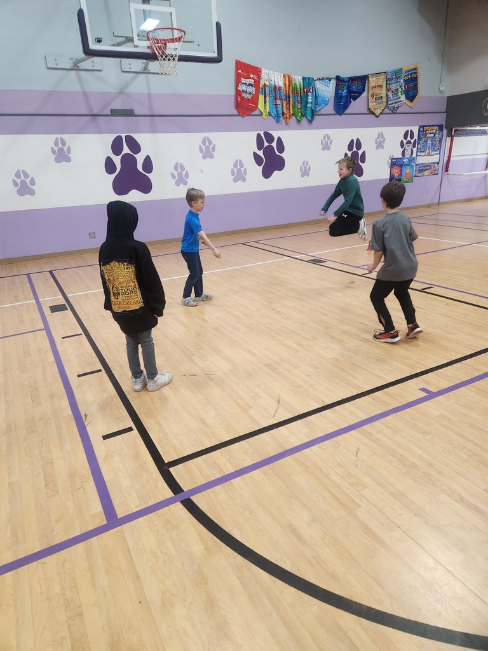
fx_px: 432
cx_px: 244
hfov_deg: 58.9
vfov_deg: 73.9
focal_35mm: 23
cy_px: 326
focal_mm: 5.4
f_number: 1.8
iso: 250
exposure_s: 1/120
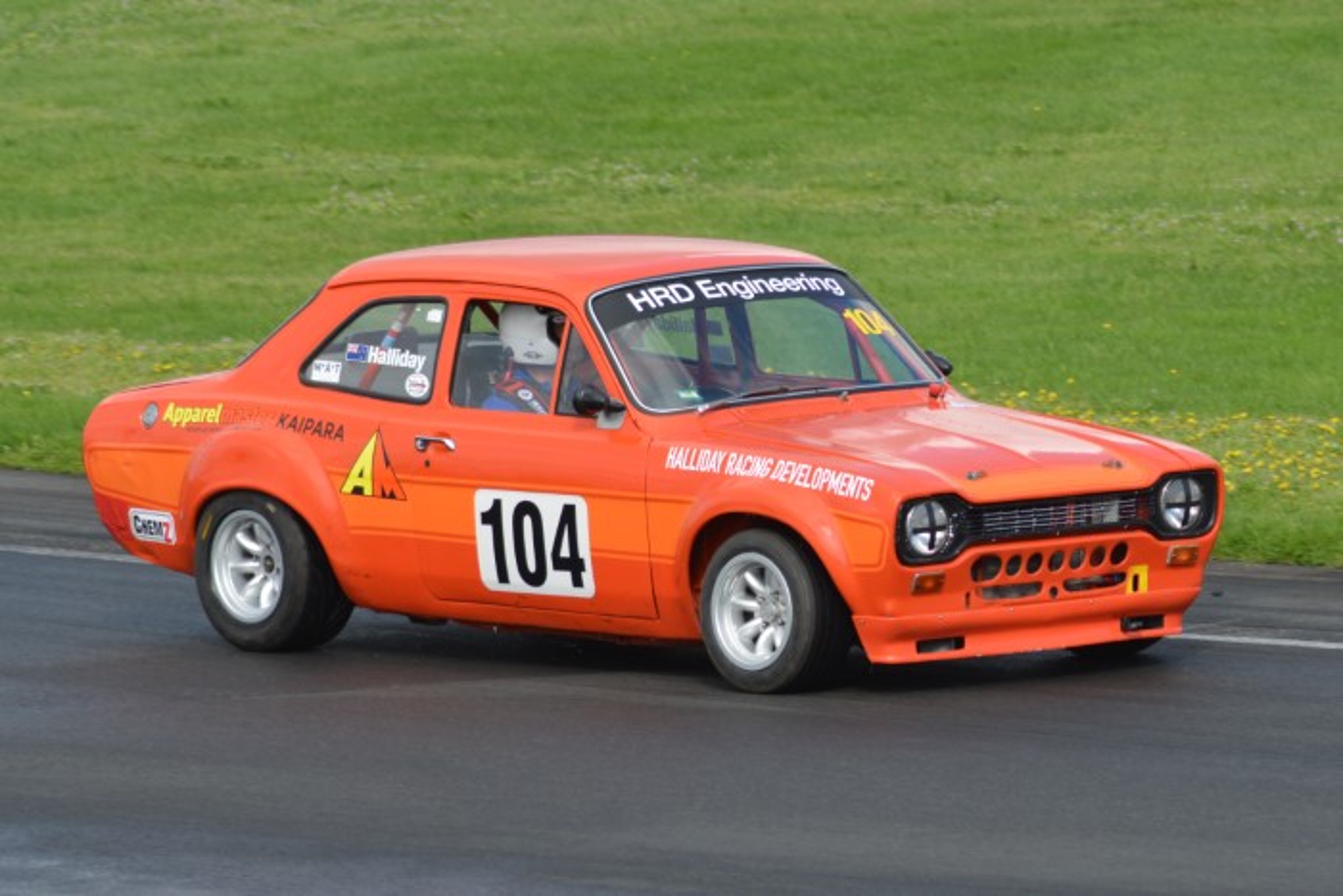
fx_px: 12872
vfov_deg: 4.0
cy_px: 448
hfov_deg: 6.0
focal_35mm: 345
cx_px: 672
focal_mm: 230
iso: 400
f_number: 7.1
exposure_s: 1/800
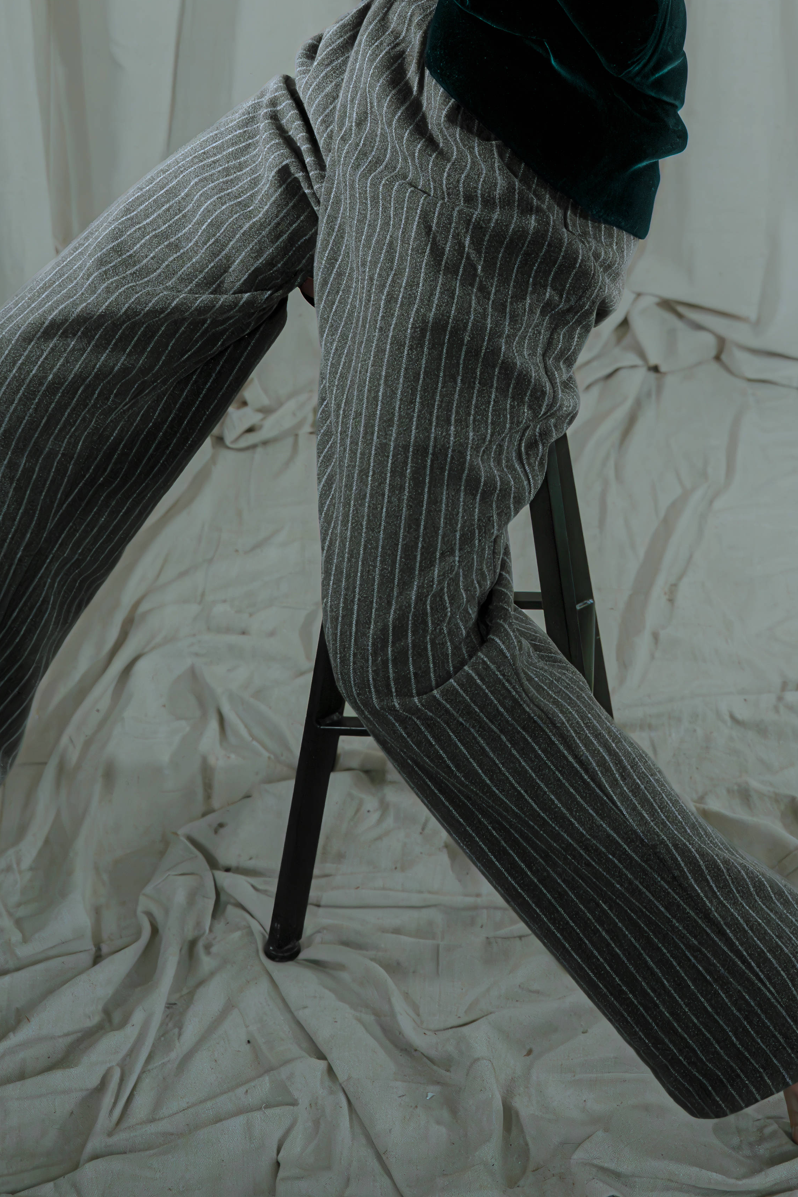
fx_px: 2328
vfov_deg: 28.1
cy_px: 192
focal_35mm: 70
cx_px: 513
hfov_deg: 19.4
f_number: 4.5
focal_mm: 34
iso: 800
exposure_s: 1/320
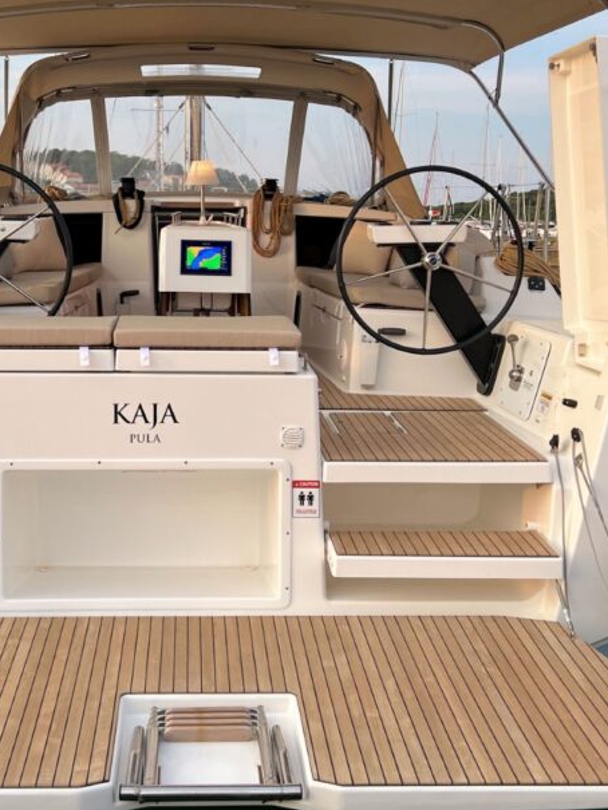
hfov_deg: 32.7
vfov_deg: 42.8
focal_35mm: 44
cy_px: 341
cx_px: 218
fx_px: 1030
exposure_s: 1/791
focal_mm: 5.7
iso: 50
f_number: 1.5
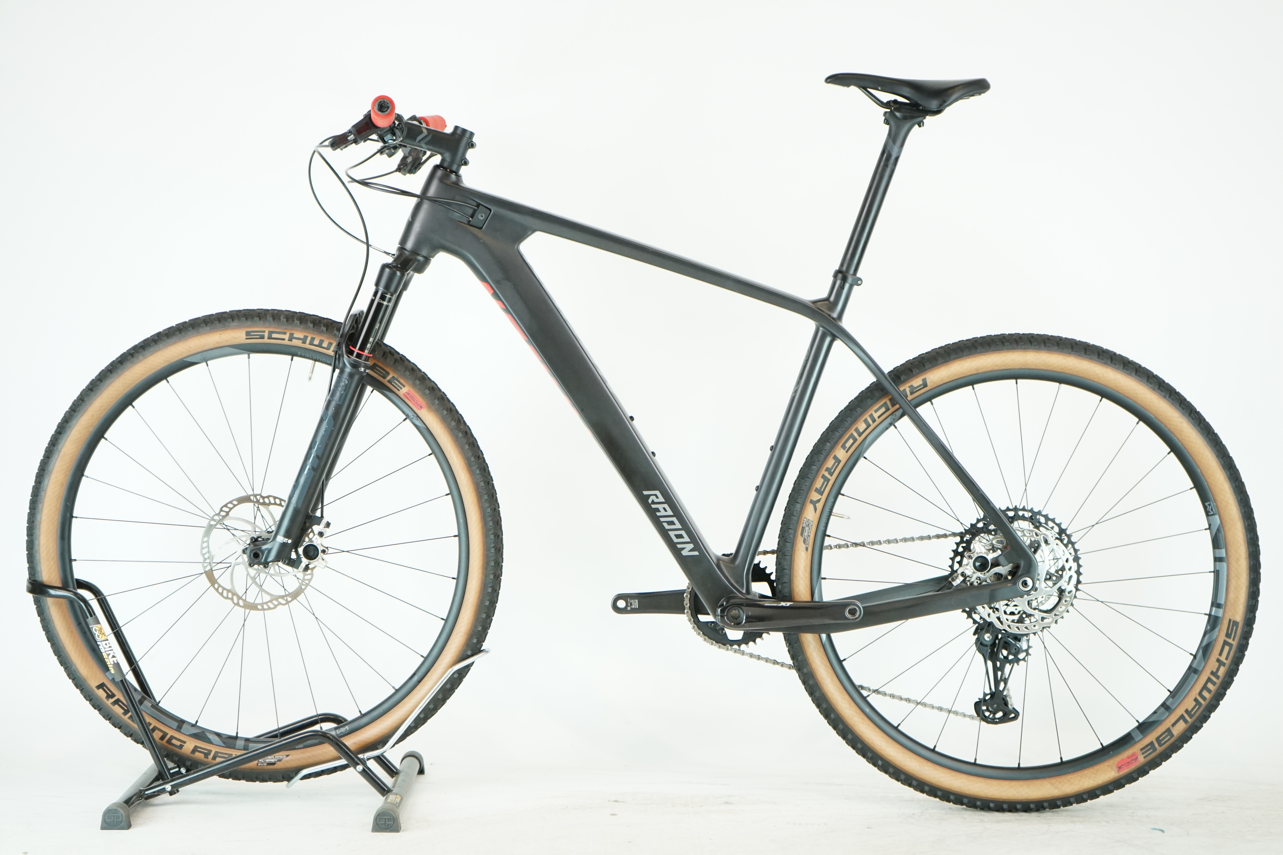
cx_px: 642
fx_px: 2281
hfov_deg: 31.4
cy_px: 428
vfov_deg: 21.2
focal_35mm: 64
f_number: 5.6
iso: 2000
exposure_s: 1/200
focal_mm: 64
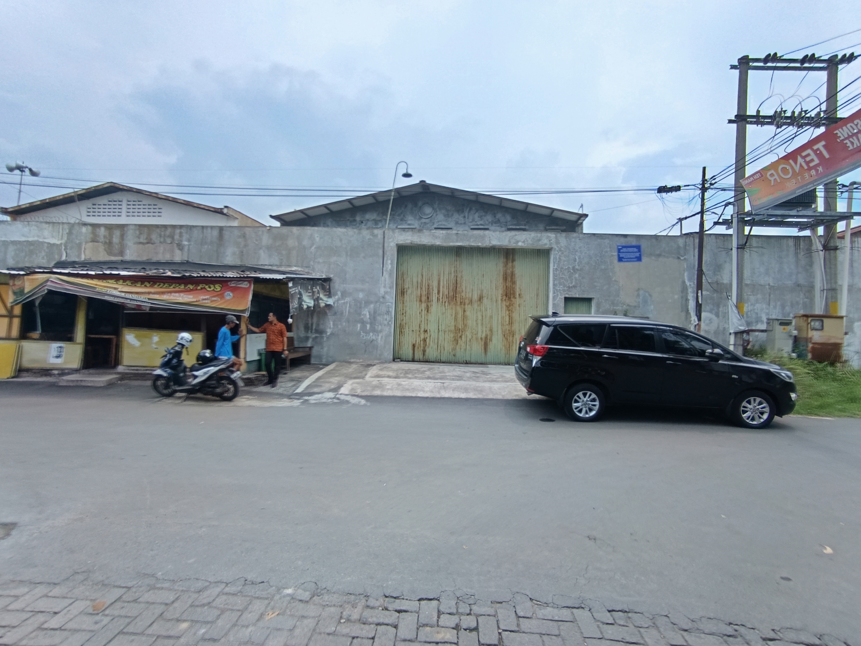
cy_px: 323
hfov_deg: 94.5
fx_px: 398
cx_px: 430
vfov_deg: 78.1
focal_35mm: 16
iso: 52
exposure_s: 1/823
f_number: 2.2
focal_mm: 1.65
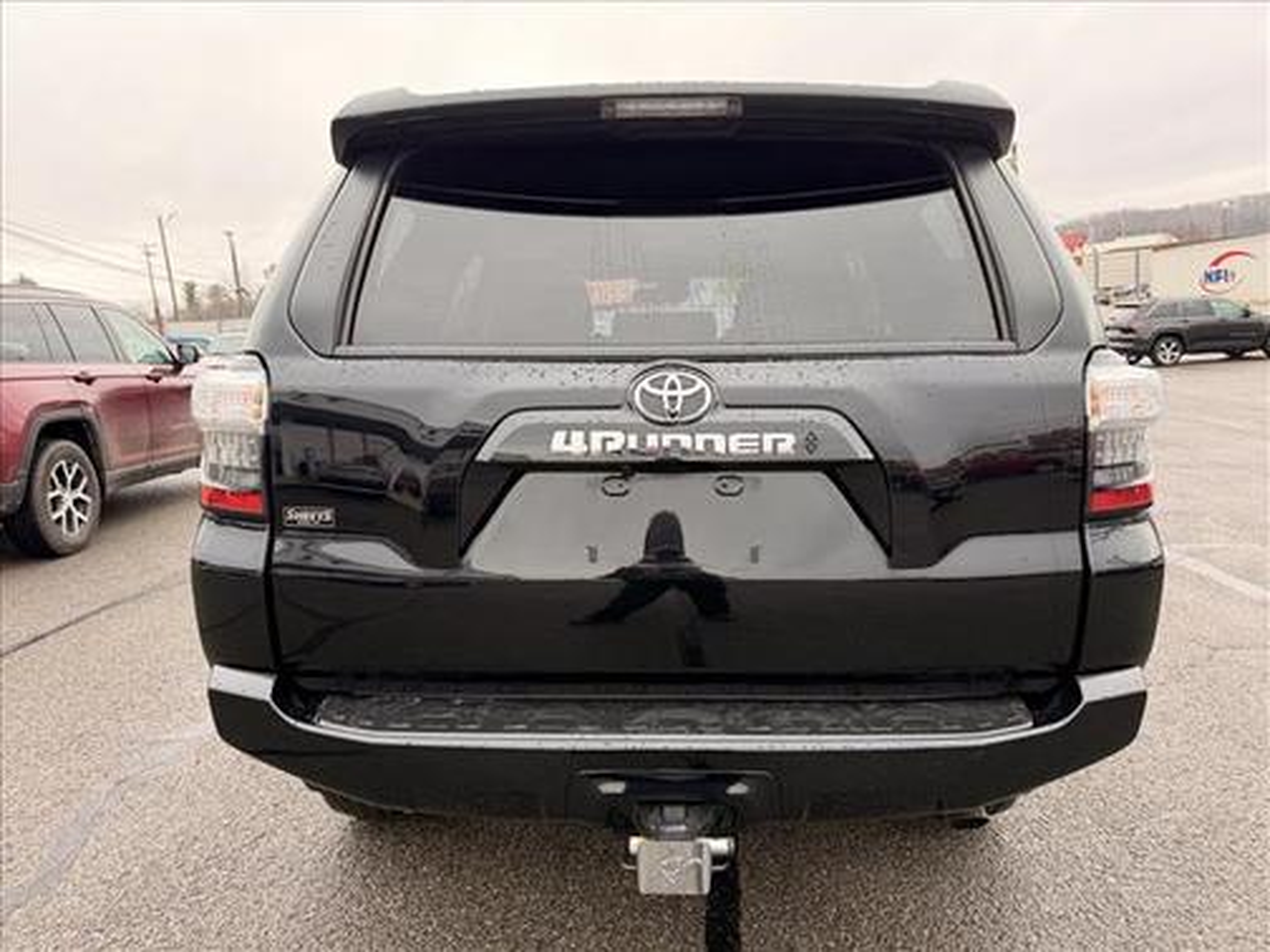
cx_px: 635
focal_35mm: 24
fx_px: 881
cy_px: 476
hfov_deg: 71.6
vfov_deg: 56.8
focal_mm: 6.76
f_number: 1.78
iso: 64
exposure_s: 1/121
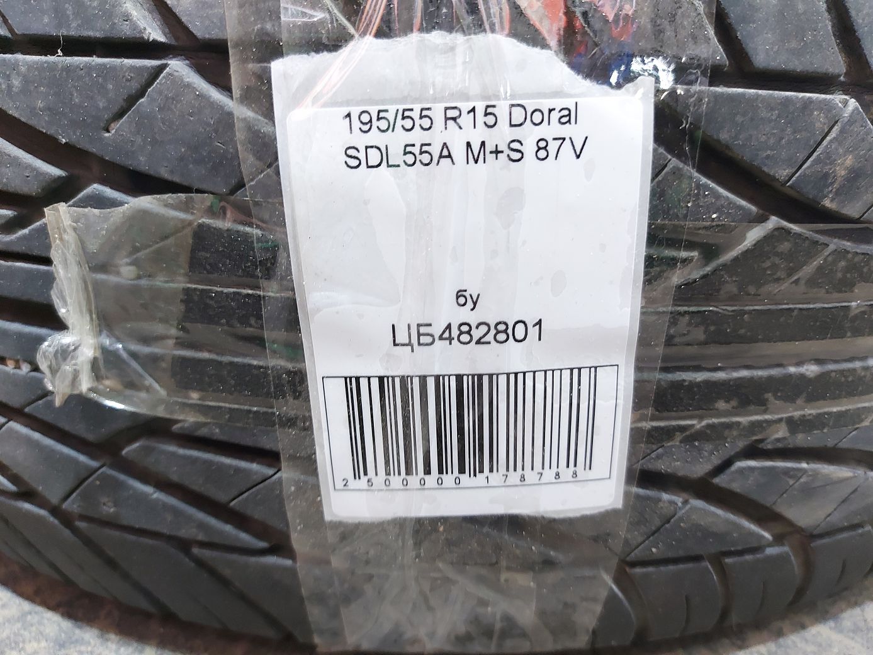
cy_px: 328
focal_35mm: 24
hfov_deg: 71.6
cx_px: 436
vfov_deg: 56.8
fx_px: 605
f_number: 1.8
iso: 320
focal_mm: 5.23
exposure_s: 1/25
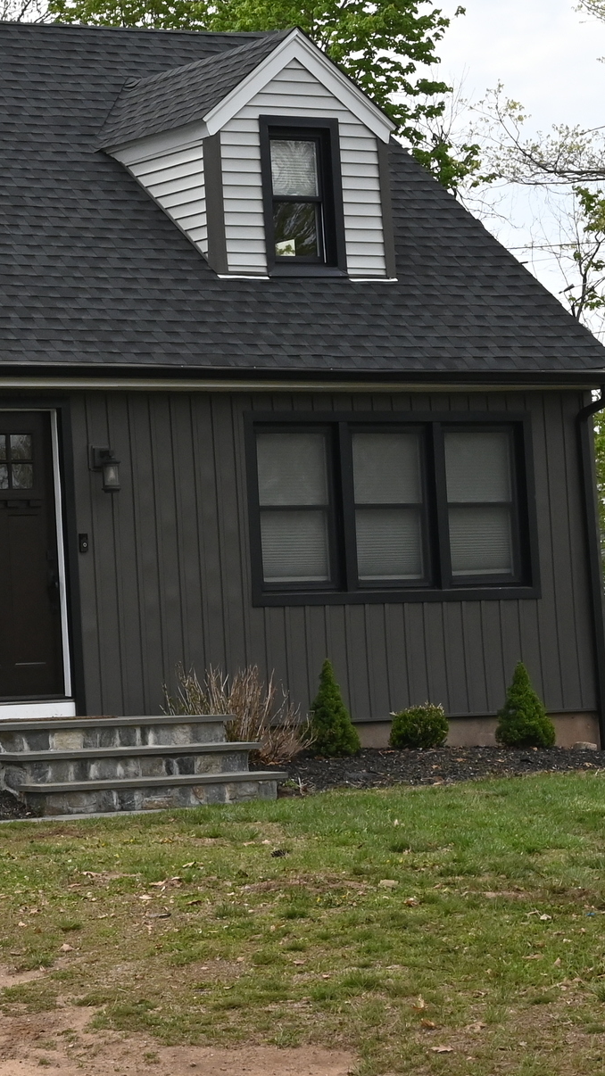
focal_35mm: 112
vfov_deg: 19.1
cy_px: 432
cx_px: -218
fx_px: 3196
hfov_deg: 10.5
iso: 1250
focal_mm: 42
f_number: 13
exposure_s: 1/640
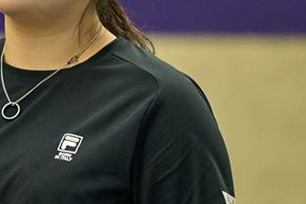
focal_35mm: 1504
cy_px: 29
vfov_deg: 0.9
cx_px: -11
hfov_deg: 1.4
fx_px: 12776
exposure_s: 1/400
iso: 4000
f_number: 6.3
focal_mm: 600
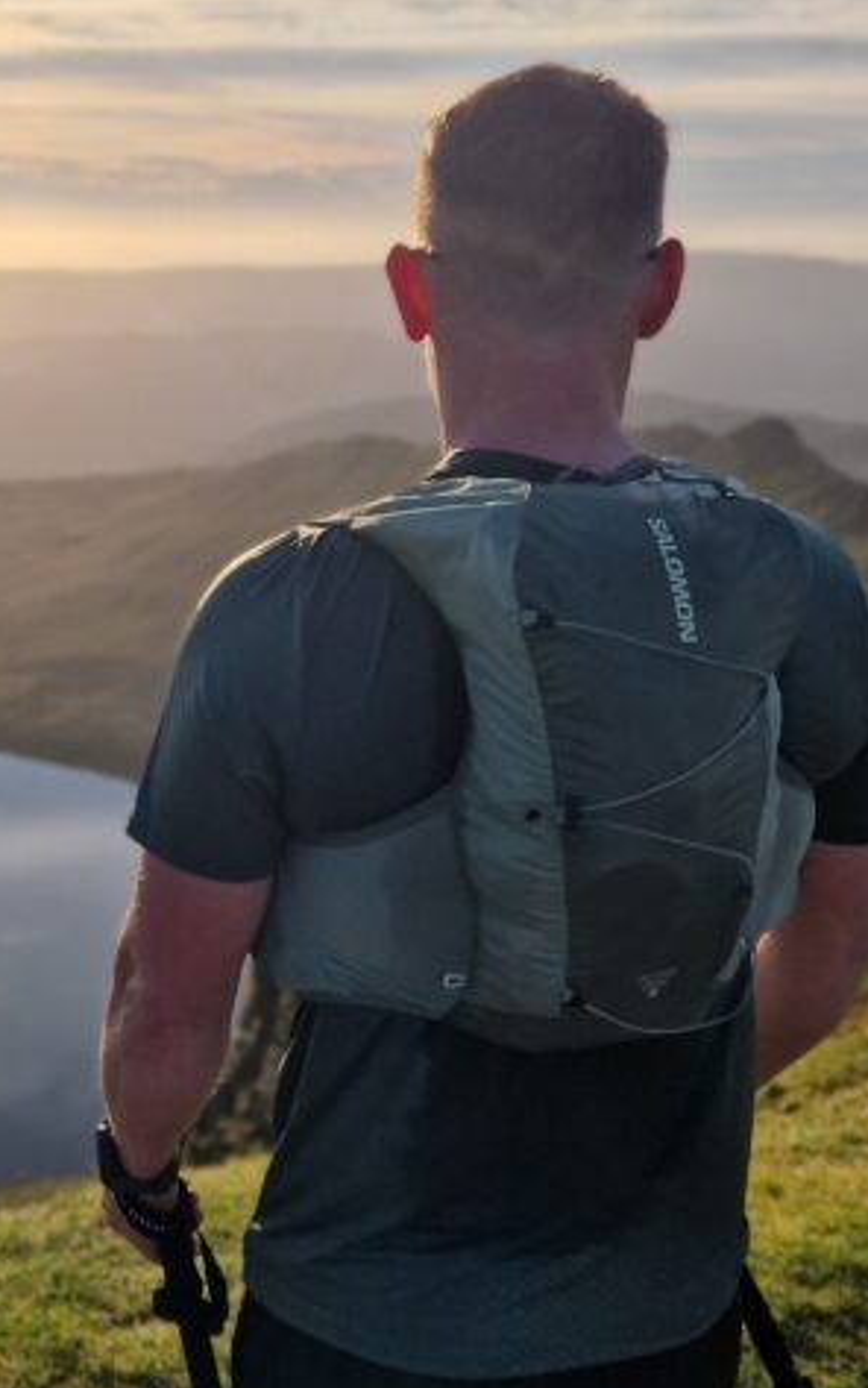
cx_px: 126
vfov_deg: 58.1
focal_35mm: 33
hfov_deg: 36.5
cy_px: 695
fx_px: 1248
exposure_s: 1/3333
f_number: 1.8
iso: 50
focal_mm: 5.4
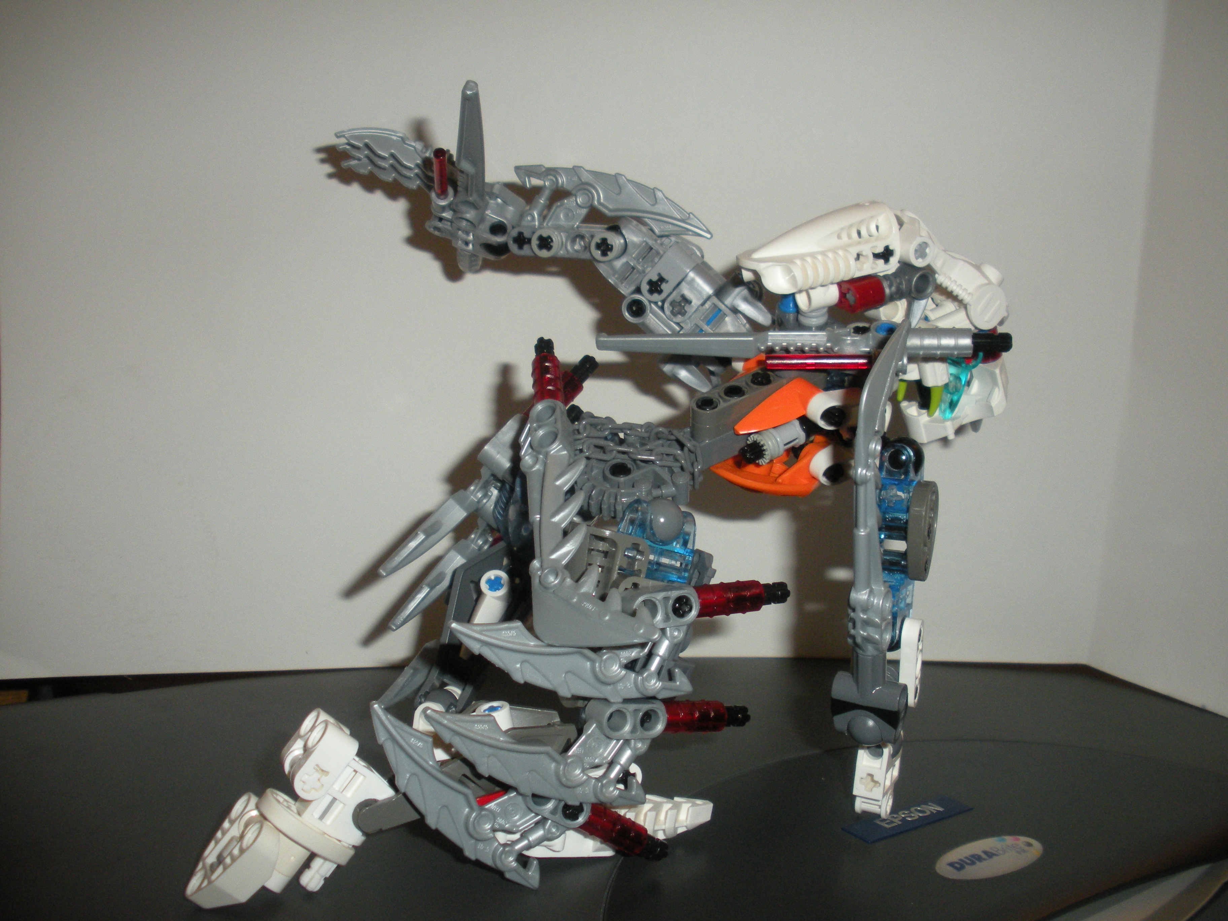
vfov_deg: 40.7
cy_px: 460
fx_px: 1242
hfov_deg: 52.6
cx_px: 614
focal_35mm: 35
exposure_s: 1/60
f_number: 3.5
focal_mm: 6.3
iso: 200
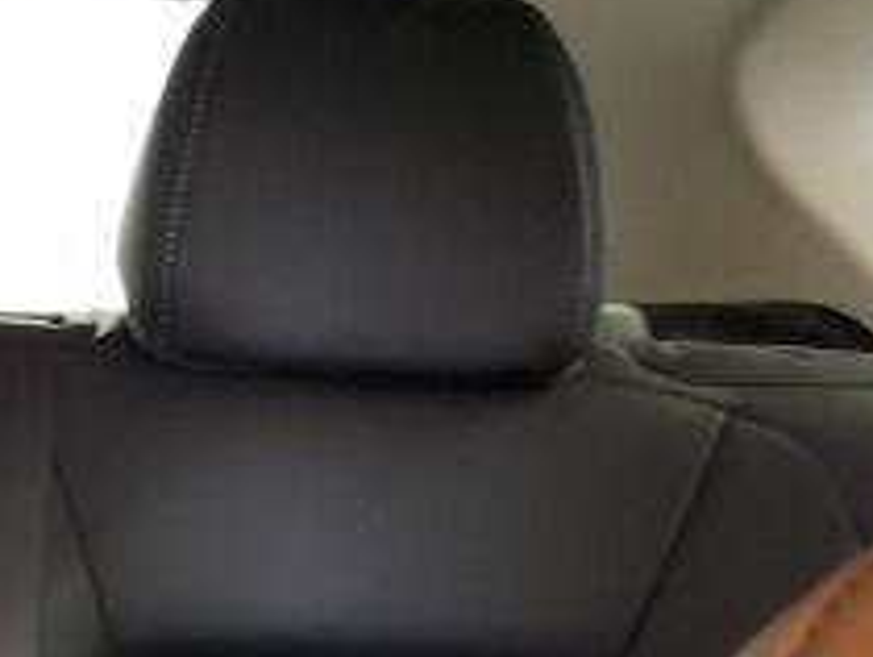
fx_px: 2500
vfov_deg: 14.4
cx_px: -540
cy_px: 848
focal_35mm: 99
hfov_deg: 17.3
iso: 310
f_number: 1.5
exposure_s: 1/30
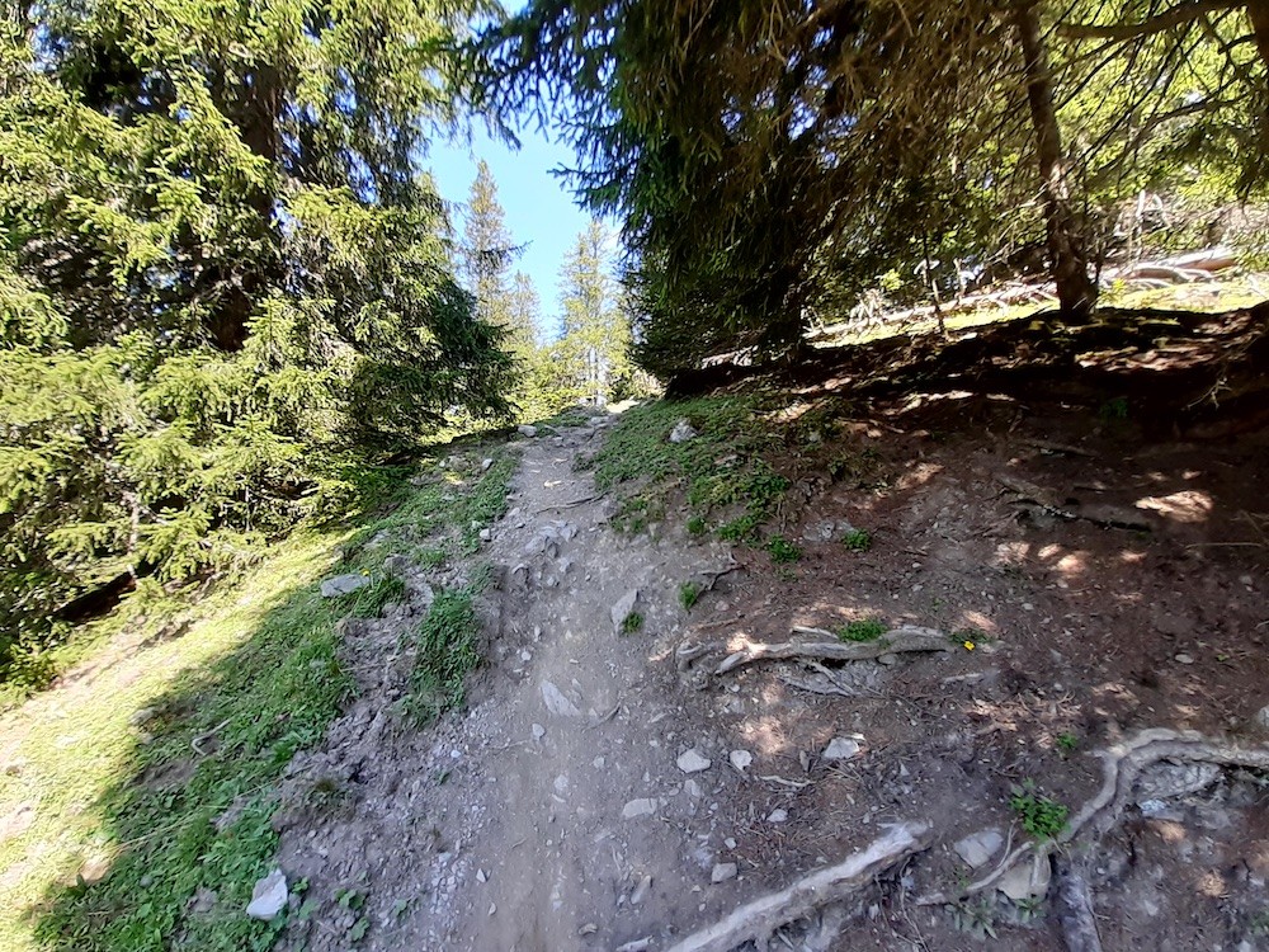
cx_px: 634
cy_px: 476
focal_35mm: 13
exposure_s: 1/100
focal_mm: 1.13
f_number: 2.2
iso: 40
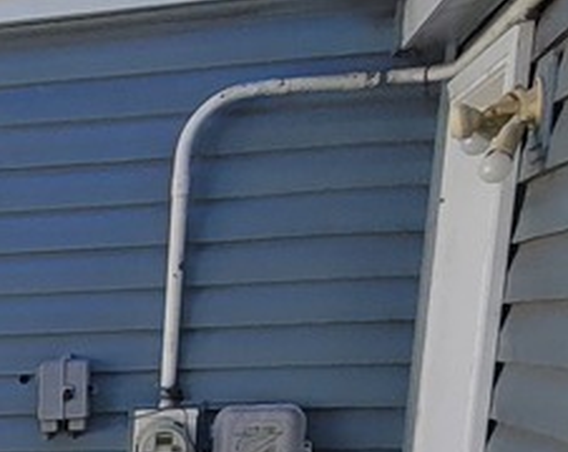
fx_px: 1359
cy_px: 791
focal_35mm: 81
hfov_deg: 19.4
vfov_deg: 16.2
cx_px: -372
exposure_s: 1/812
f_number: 2.2
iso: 64
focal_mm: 2.2
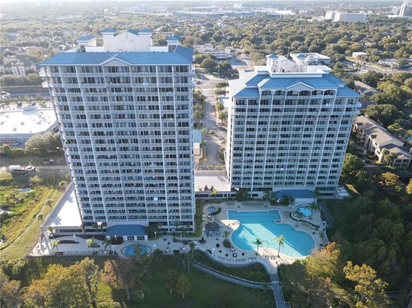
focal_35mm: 24
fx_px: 286
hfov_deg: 71.6
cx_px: 206
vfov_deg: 56.8
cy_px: 154
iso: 100
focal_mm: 4.5
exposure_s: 1/120
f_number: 2.8
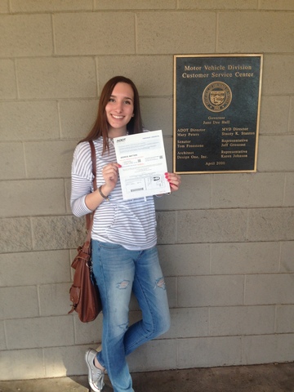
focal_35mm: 33
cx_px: 147
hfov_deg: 42.9
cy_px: 196
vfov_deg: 55.4
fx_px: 374
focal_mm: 4.12
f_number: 2.4
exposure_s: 1/120
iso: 50
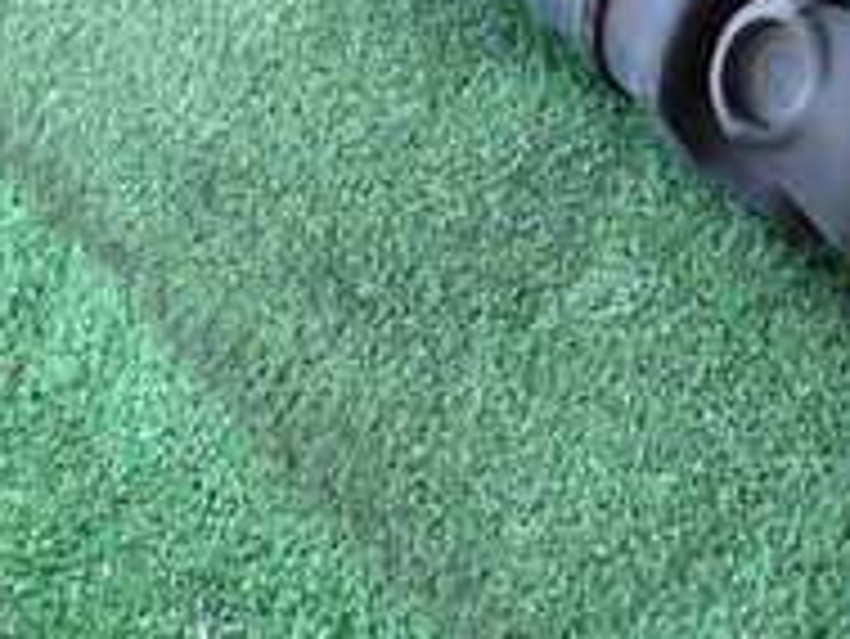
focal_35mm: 95
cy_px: -140
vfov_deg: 15.0
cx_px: 463
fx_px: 2334
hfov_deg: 20.6
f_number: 2.3
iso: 200
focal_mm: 5.4
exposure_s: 1/50
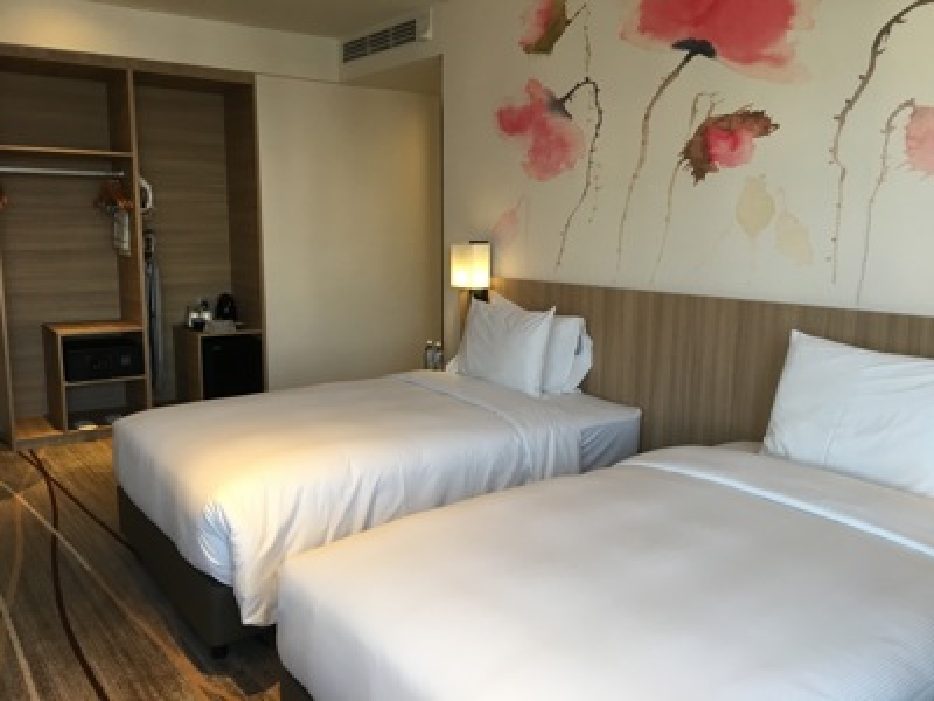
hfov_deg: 61.7
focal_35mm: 29
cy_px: 350
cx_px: 467
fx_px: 782
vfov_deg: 48.2
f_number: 2.2
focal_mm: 4.15
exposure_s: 1/33
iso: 50
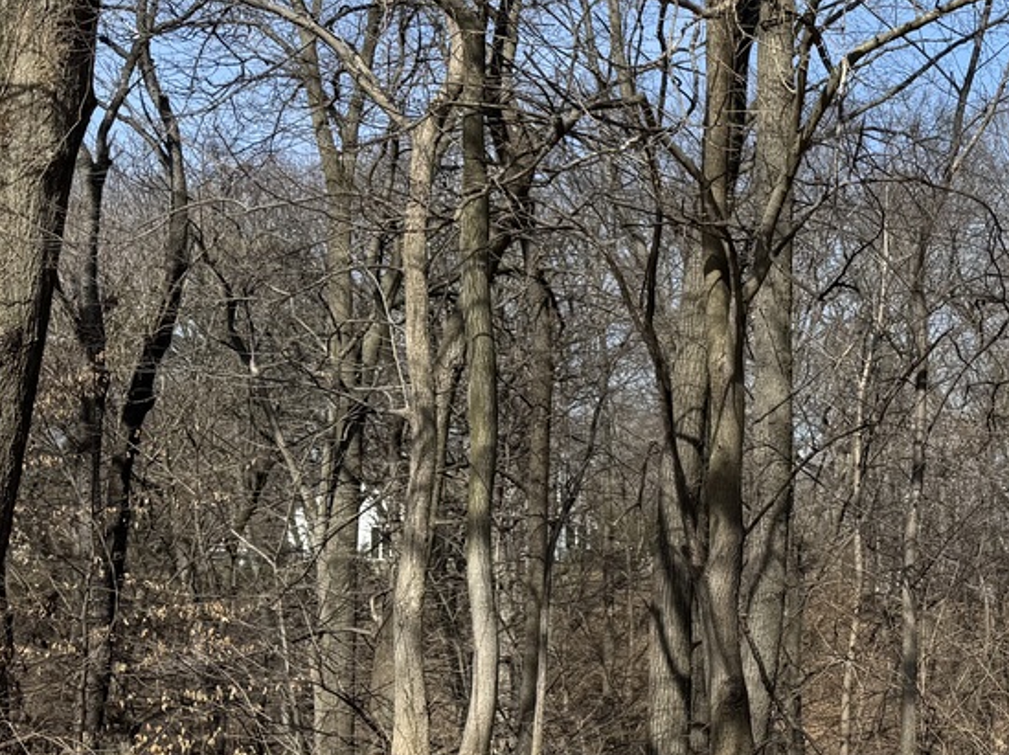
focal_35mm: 63
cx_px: 1253
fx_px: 1835
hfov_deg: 26.7
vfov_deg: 23.2
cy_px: 476
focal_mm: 6.76
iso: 80
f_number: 1.78
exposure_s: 1/3597
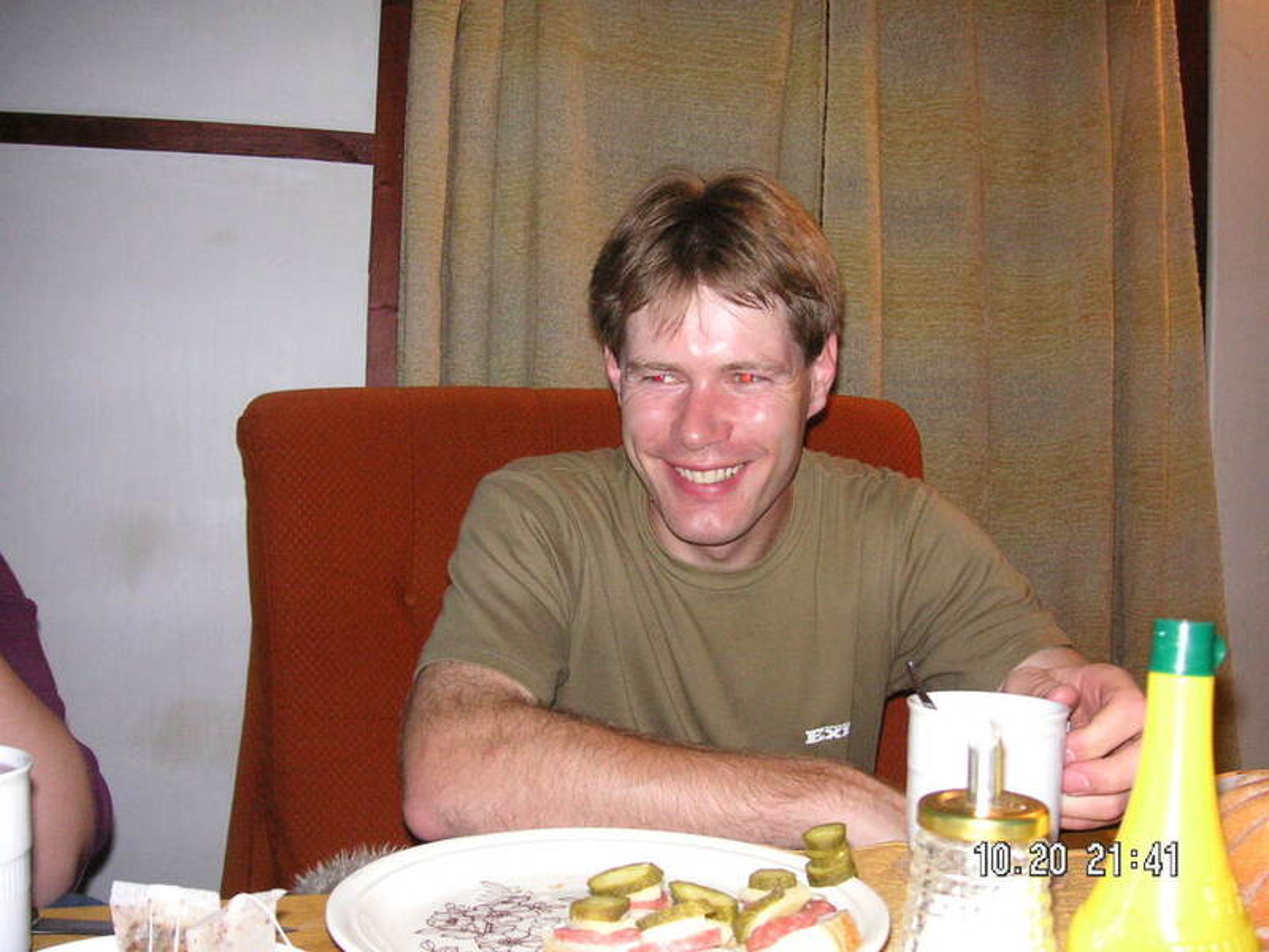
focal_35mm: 37
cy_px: 476
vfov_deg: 38.7
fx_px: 1356
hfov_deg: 50.1
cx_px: 634
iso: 160
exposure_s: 1/45
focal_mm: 6.1
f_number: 2.8
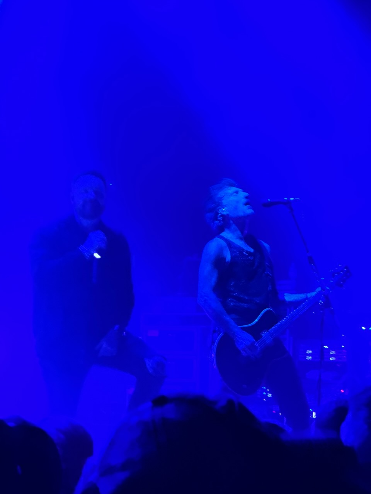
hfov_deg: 12.3
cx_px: 186
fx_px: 1715
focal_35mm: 120
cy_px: 247
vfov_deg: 16.4
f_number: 2.8
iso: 1600
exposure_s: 1/25
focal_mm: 15.66
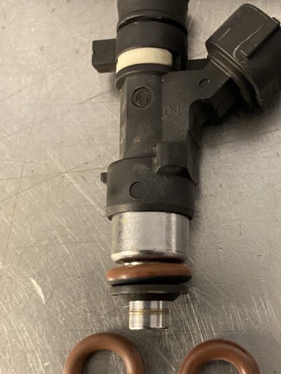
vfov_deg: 40.3
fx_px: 508
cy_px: 221
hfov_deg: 30.3
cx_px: 215
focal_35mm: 47
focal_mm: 4.25
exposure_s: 1/50
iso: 400
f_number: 1.8
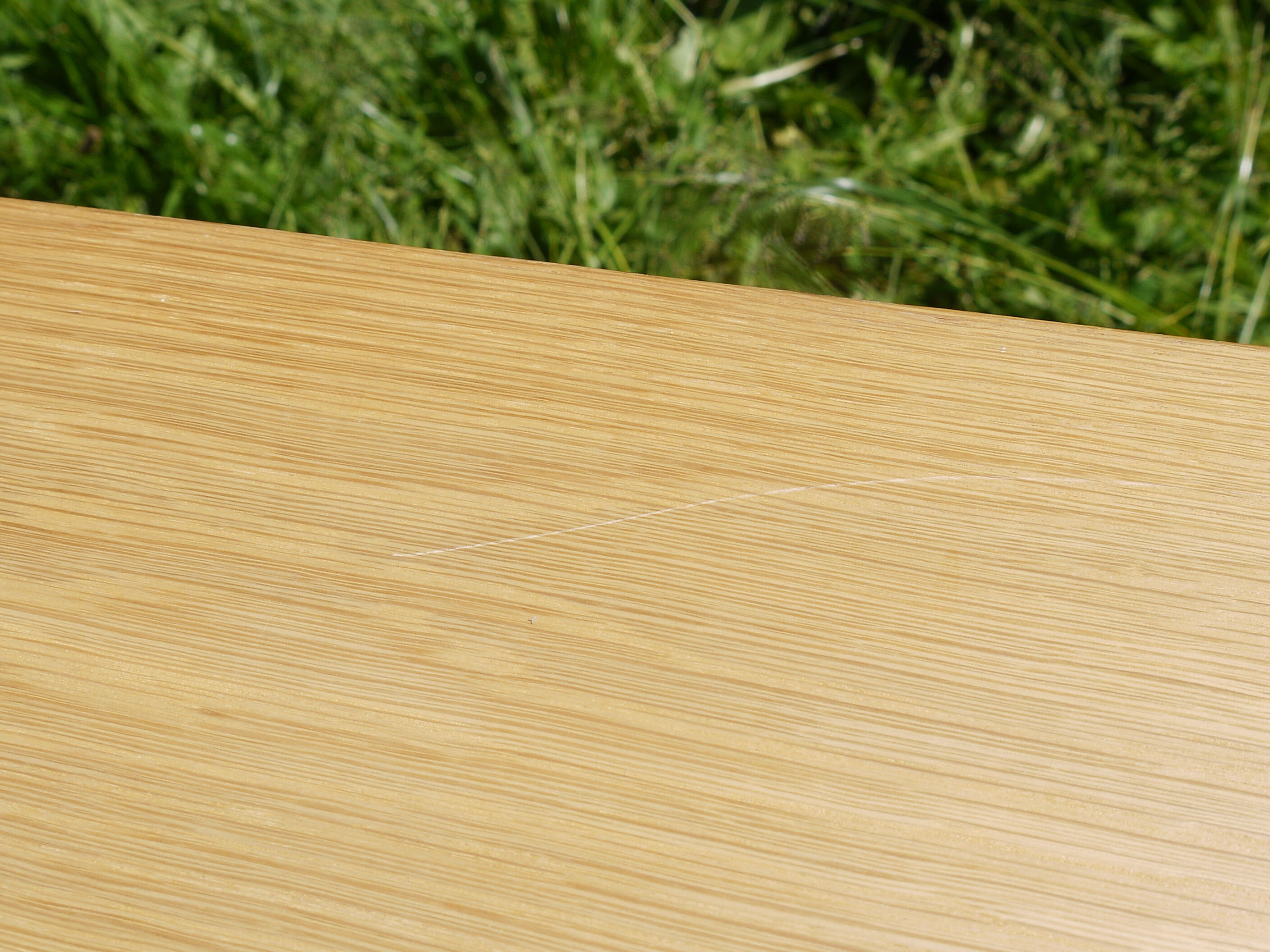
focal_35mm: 51
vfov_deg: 28.6
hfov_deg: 37.5
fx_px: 1871
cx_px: 635
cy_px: 476
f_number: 8
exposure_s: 1/320
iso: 100
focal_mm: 18
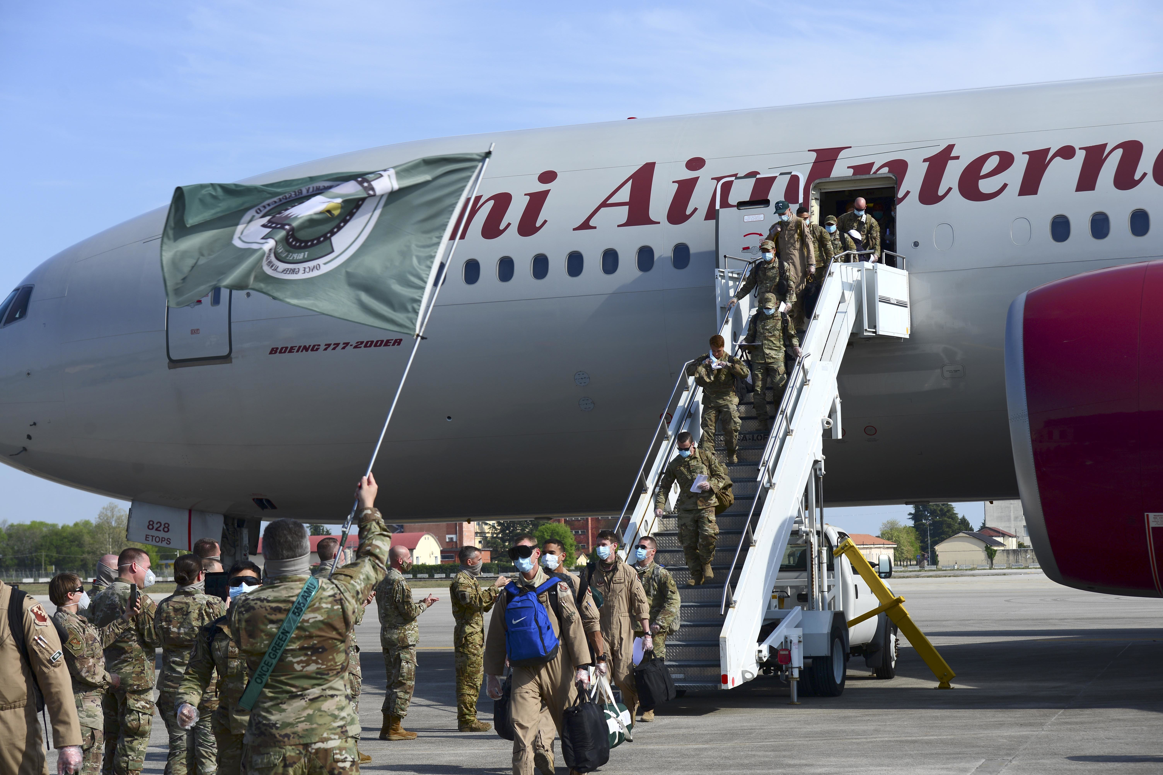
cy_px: 388
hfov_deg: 28.8
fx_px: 2261
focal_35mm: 70
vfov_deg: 19.5
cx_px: 582
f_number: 8
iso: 100
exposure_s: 1/500
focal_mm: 70
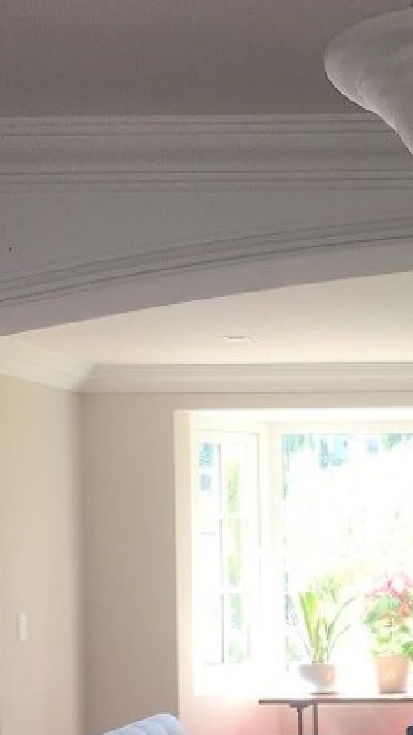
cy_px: 592
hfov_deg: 14.0
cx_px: 620
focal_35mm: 81
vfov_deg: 25.7
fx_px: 1577
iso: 25
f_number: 2.2
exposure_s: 1/31
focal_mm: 4.15
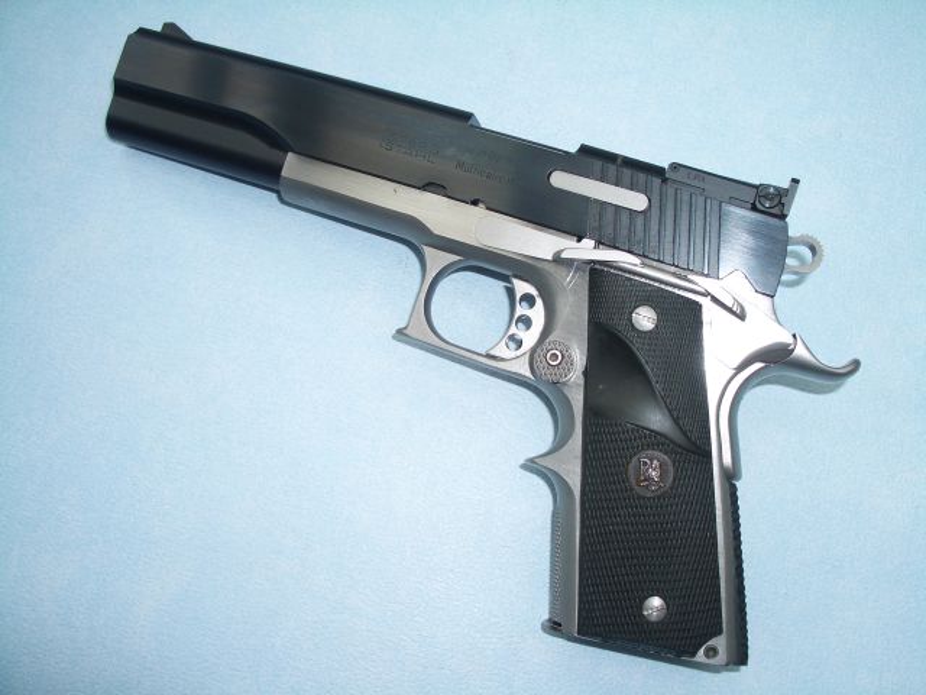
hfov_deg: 52.6
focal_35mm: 35
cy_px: 348
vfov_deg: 40.7
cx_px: 463
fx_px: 936
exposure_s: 1/60
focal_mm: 5.8
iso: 80
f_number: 4.3
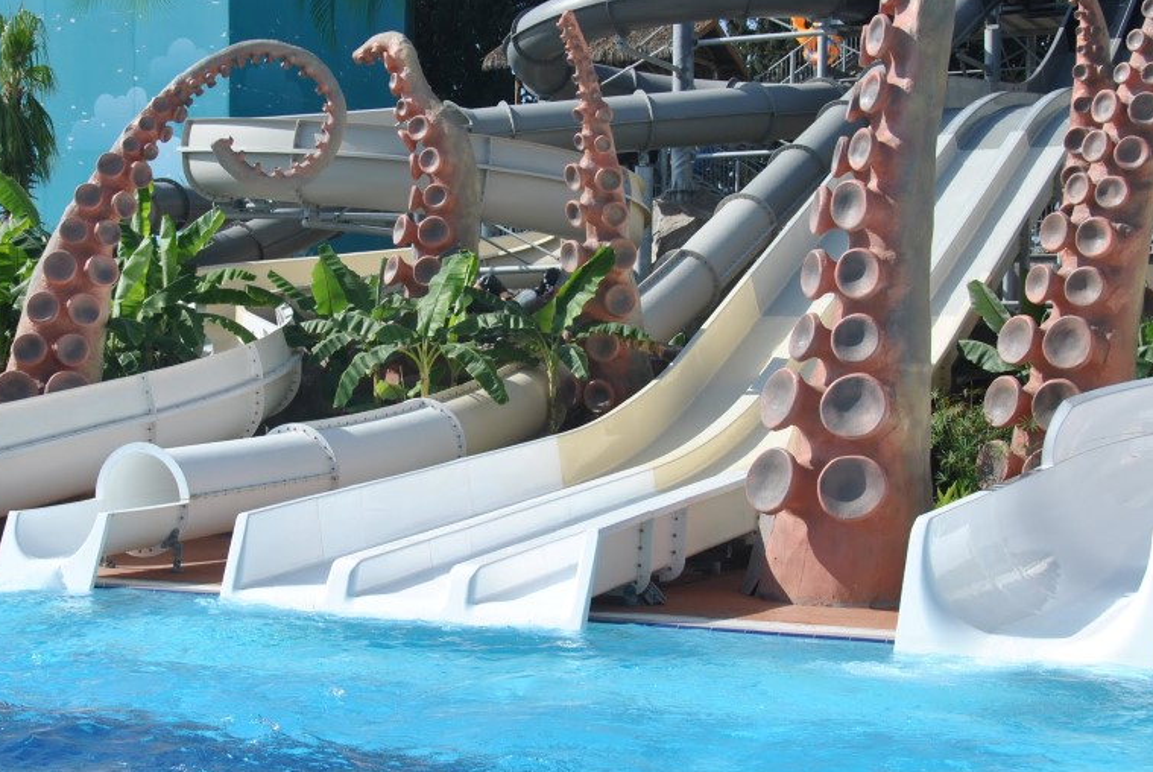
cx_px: 460
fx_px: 2108
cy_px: 422
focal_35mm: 66
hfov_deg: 30.5
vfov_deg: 20.7
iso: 100
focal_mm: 29
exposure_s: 1/250
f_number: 8
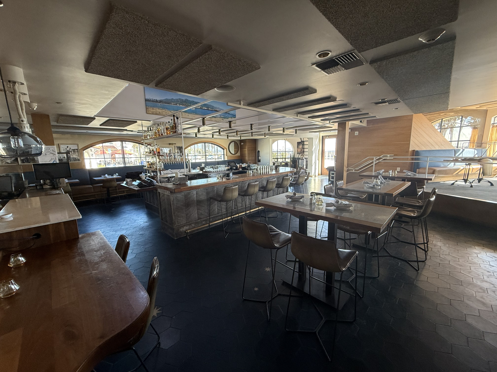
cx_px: 248
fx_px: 201
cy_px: 186
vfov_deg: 85.7
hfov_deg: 102.1
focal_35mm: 14
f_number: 2.2
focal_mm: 2.22
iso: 125
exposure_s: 1/99
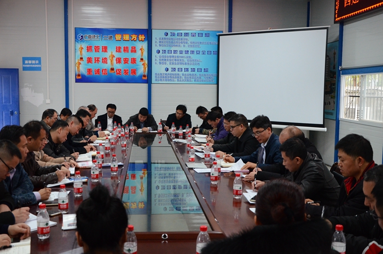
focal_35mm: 42
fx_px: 446
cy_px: 127
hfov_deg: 46.5
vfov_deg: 31.8
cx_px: 192
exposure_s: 1/100
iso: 2000
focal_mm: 28
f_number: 5
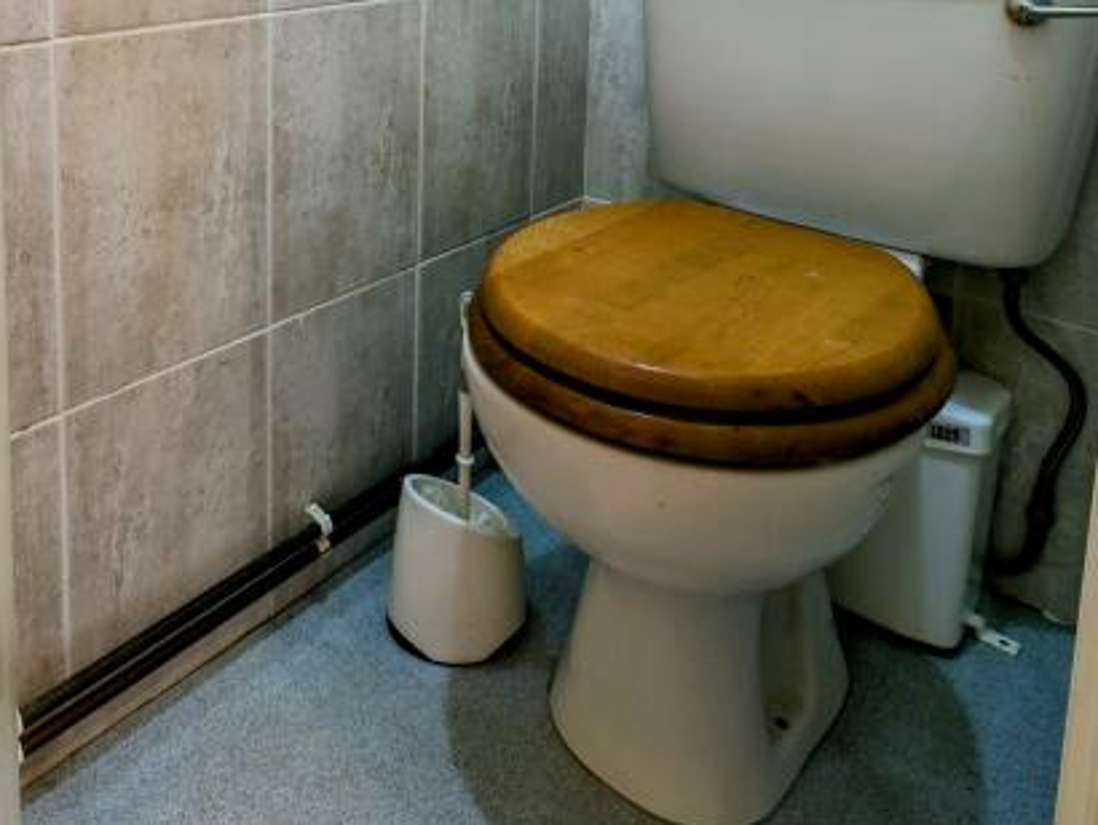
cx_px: 246
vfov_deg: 40.9
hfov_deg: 56.3
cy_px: 1
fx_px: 952
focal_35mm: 30
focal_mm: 2.23
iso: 54
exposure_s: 1/33.3
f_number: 1.95
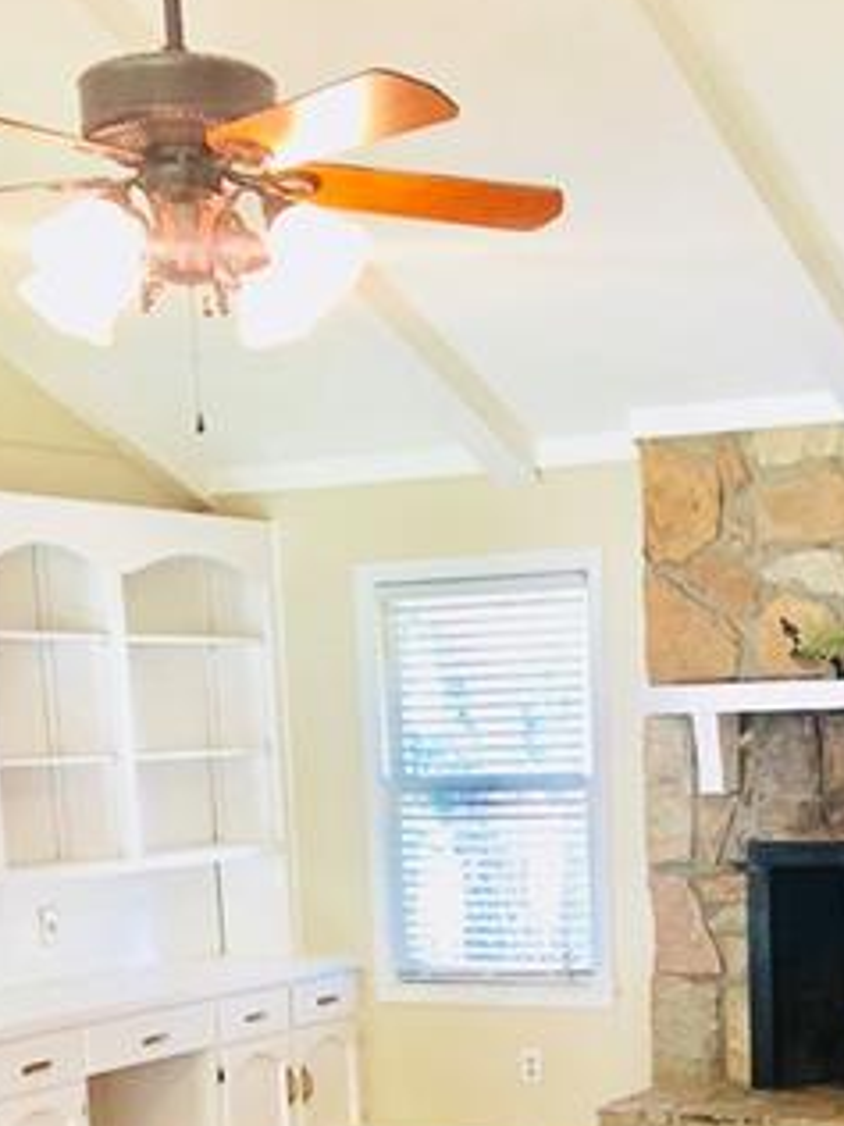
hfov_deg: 21.5
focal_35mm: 68
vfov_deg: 26.7
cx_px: 602
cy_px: 1172
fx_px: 2211
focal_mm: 3.99
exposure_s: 1/17
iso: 40
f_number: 1.8
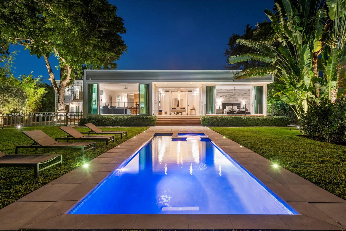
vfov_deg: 67.4
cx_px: 173
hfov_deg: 90.0
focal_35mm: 18
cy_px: 116
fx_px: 173
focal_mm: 18
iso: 640
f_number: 8
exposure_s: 3
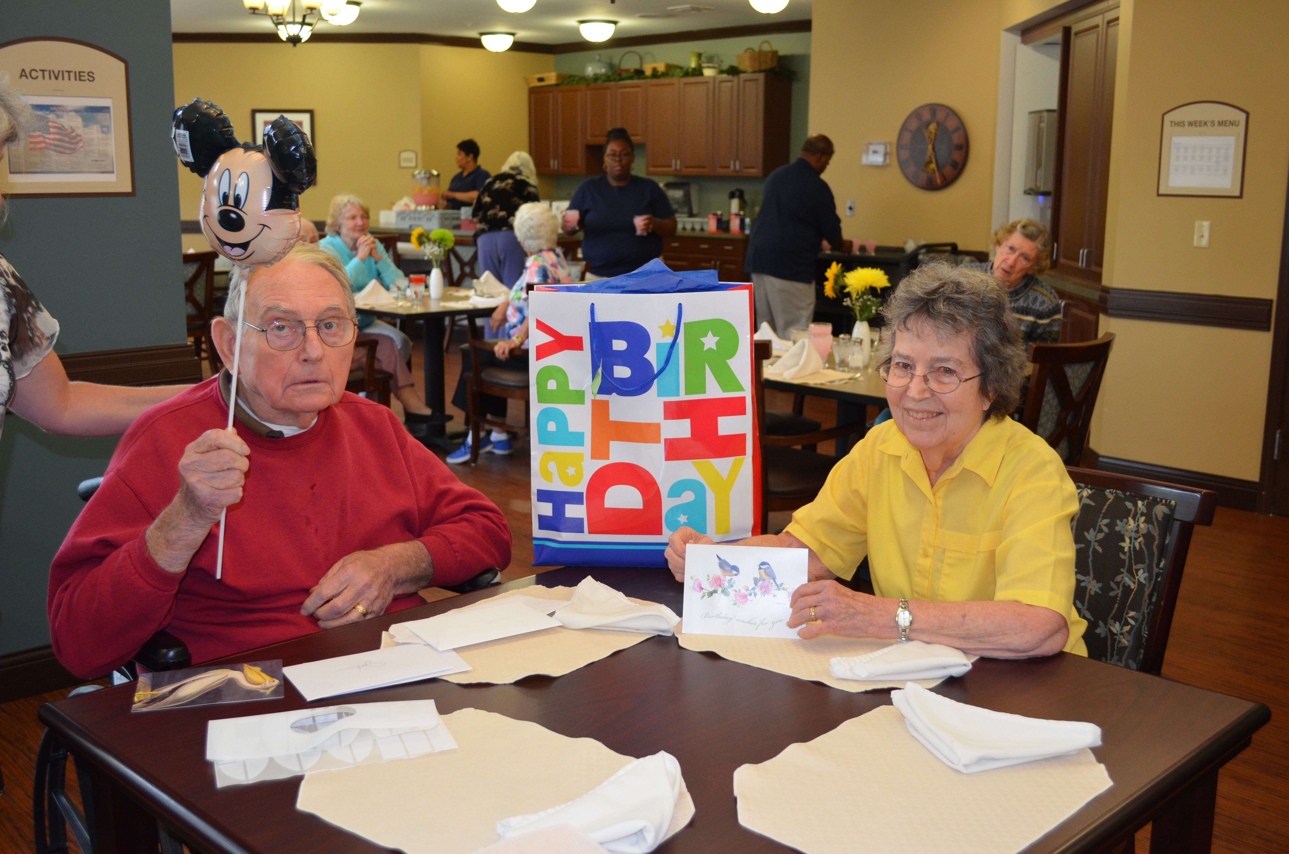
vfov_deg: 36.7
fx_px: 1286
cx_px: 644
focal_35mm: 36
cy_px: 427
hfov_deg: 53.2
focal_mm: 24
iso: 1000
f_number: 4
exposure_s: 1/60
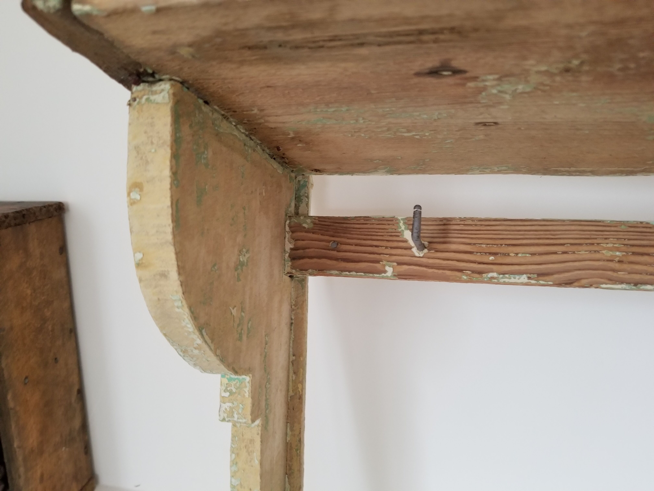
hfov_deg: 67.3
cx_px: 327
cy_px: 246
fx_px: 491
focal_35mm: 26
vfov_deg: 53.1
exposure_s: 1/14
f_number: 1.7
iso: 200
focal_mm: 4.25
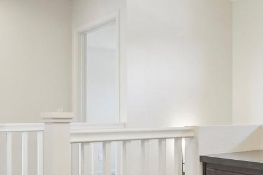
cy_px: 115
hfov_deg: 41.9
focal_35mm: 47
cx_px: 127
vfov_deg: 28.5
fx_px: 343
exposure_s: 1/13
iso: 400
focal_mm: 14
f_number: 8
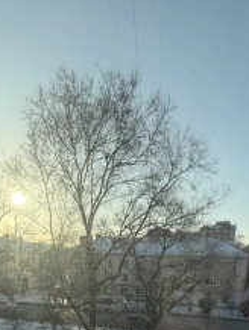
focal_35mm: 30
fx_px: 287
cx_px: 110
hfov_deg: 46.8
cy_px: 327
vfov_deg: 49.4
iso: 64
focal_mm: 2.22
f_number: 2.2
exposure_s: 1/1613
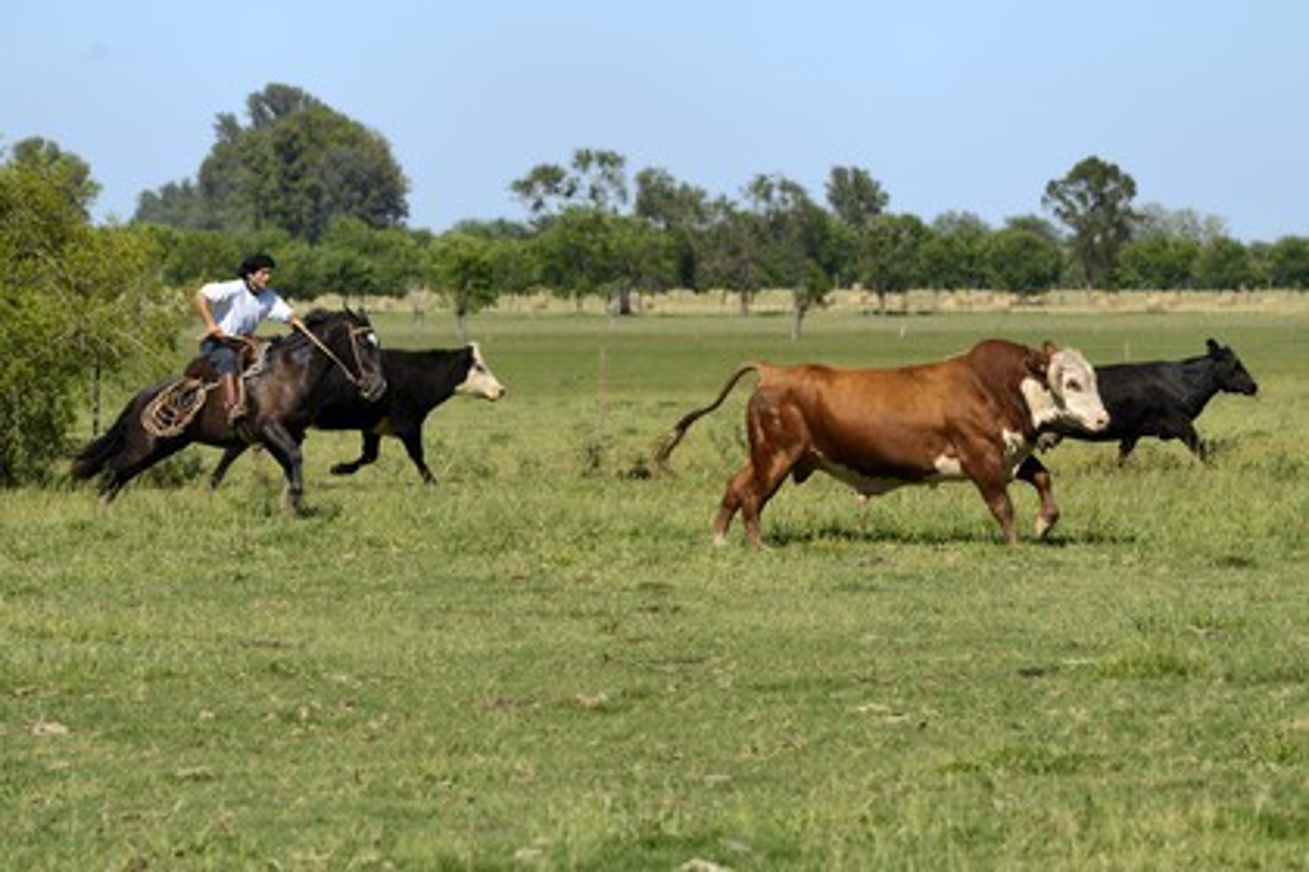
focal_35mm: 200
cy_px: 436
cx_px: 654
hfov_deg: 10.3
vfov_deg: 6.9
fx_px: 7272
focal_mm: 200
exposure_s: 1/800
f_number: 9
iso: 400
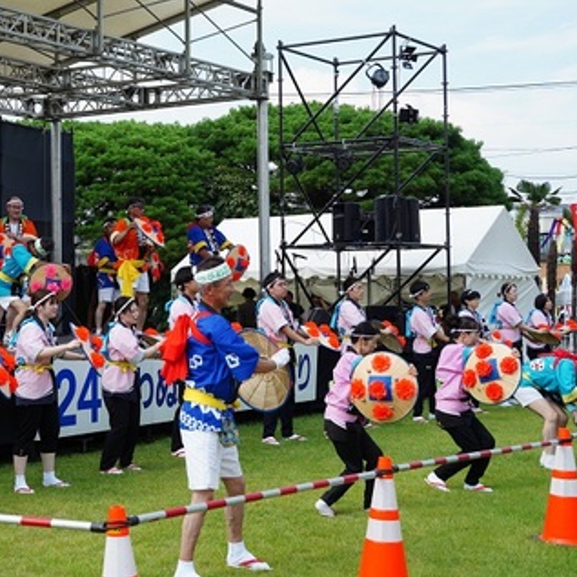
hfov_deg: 31.6
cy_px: 288
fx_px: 1018
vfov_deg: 31.6
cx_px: 296
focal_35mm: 54
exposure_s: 1/400
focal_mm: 42
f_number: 6.3
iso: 200
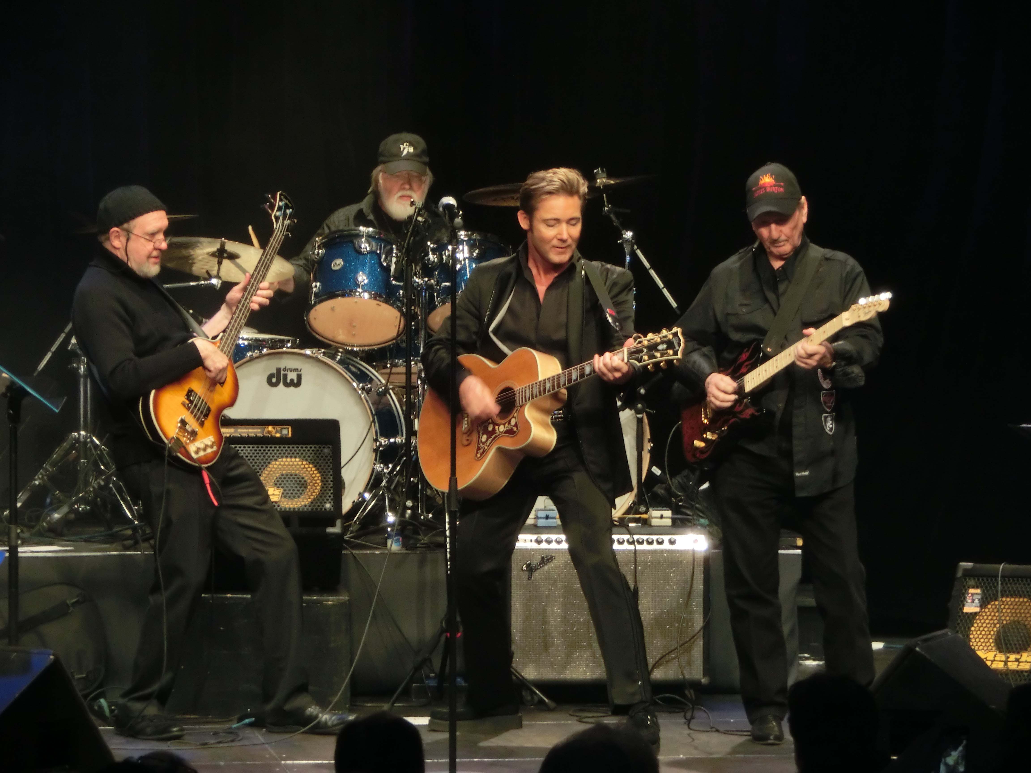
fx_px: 4080
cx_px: 516
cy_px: 386
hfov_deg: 14.4
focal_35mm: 137
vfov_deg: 10.8
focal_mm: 24.17
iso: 400
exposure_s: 1/50
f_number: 5.7
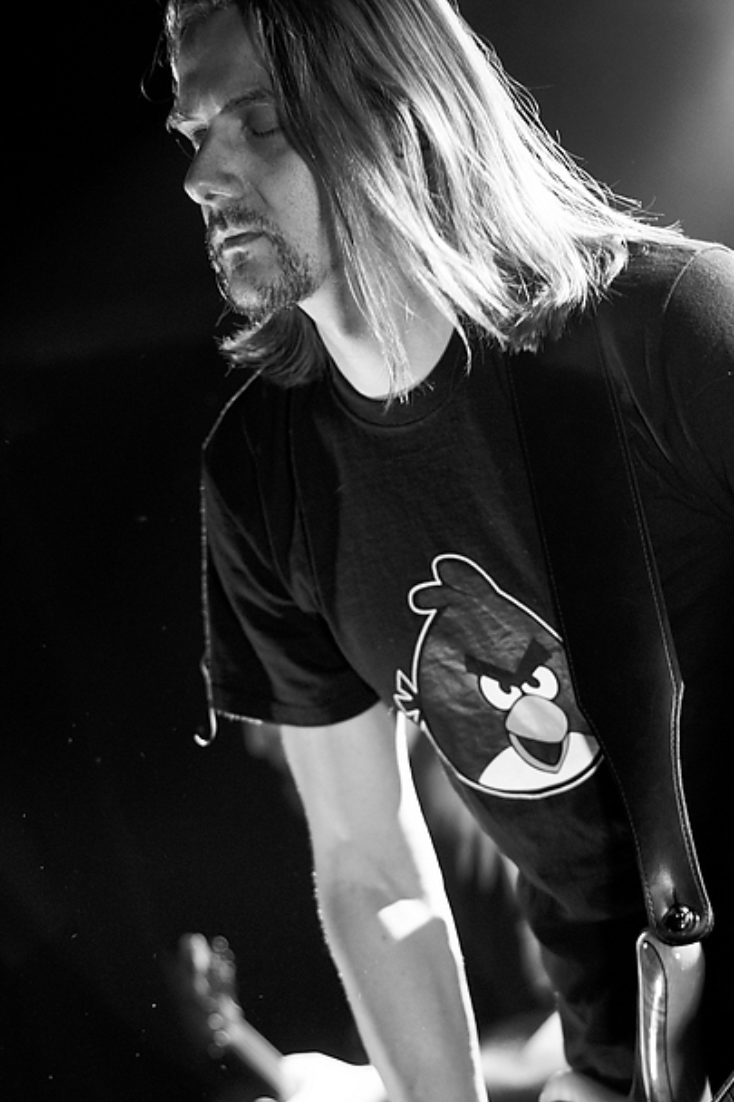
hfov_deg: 12.3
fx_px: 3396
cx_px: 473
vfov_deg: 18.4
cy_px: 676
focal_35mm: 111
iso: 250
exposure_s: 1/100
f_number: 2
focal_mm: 50
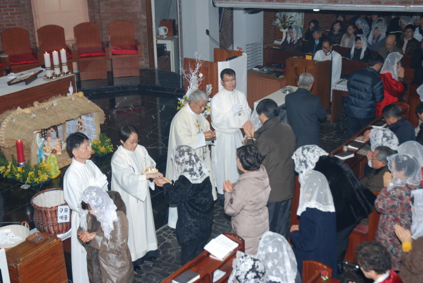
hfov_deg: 38.9
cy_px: 142
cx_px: 212
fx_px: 600
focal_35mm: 51
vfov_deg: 26.5
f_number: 4.5
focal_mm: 34
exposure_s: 1/60
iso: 200
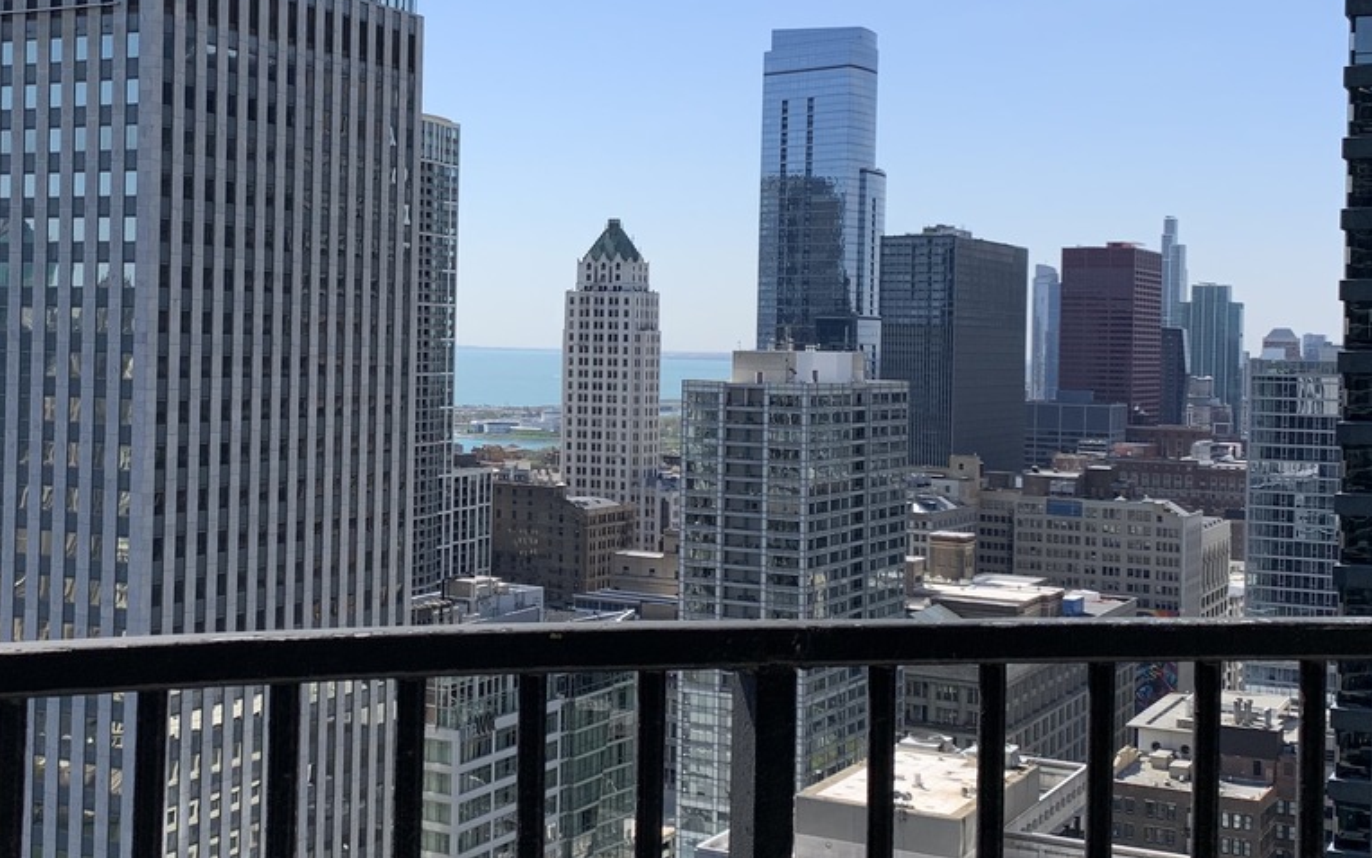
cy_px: 367
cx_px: 430
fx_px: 1944
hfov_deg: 38.3
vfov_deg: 24.9
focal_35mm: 52
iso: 25
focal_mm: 4.25
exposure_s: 1/2833
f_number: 1.8
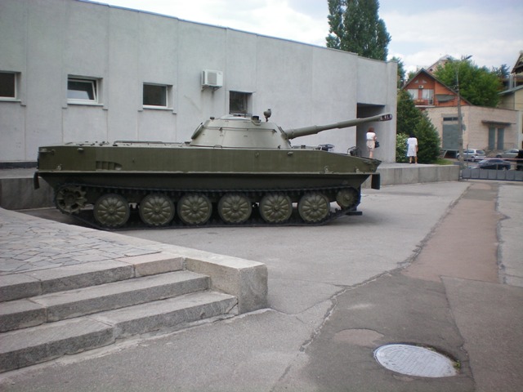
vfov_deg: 37.7
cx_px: 262
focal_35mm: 38
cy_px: 196
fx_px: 574
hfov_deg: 49.0
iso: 64
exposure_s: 1/500
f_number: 3.1
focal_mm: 6.3
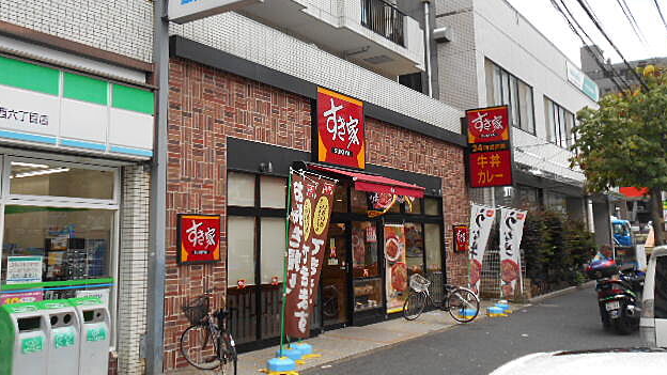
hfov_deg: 52.8
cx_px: 340
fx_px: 672
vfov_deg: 31.0
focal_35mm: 38
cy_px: 136
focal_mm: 5.8
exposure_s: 1/250
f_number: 3.6
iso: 125
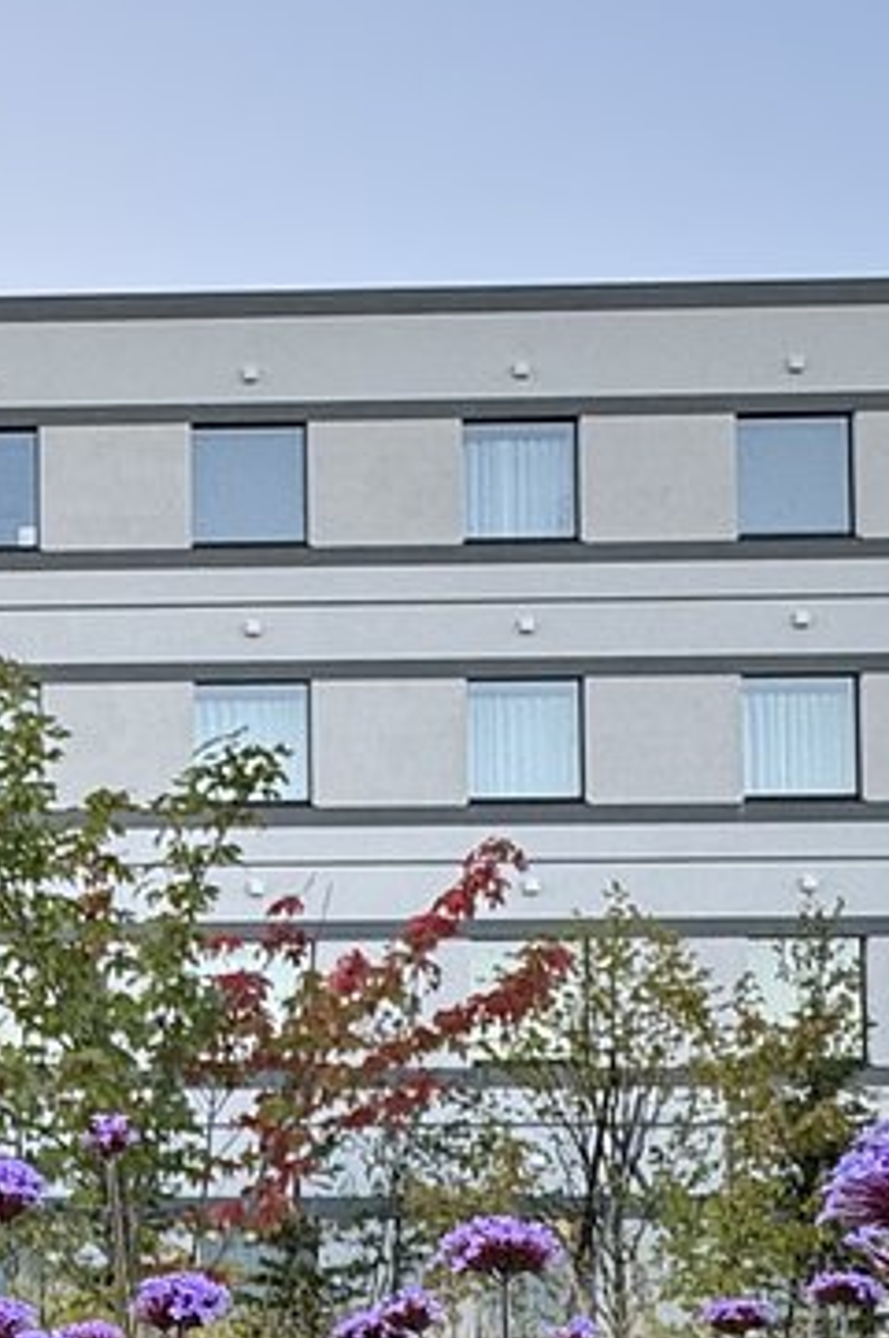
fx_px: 2301
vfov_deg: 30.8
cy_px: 1227
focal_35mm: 62
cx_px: -526
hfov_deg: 18.7
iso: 64
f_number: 2.2
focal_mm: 2.22
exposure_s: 1/99
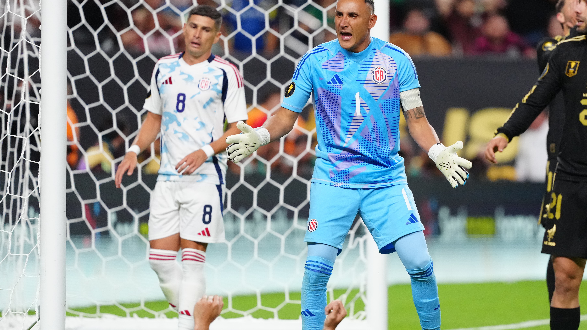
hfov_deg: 4.6
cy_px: 164
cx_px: 387
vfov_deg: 2.6
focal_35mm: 471
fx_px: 7331
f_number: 2.8
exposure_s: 1/3200
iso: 5000
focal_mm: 300
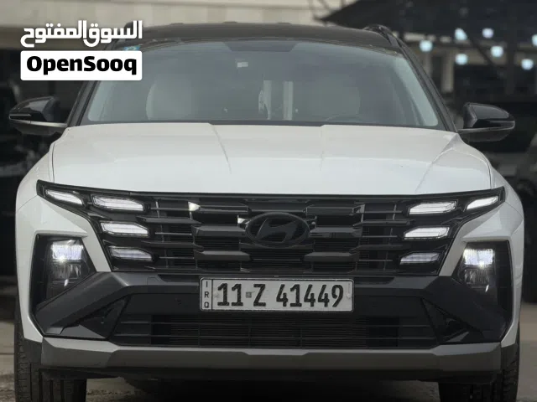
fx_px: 1551
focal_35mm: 100
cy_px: 201
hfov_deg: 19.6
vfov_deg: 14.8
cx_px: 268
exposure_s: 1/672
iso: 20
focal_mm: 16.89
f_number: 2.8
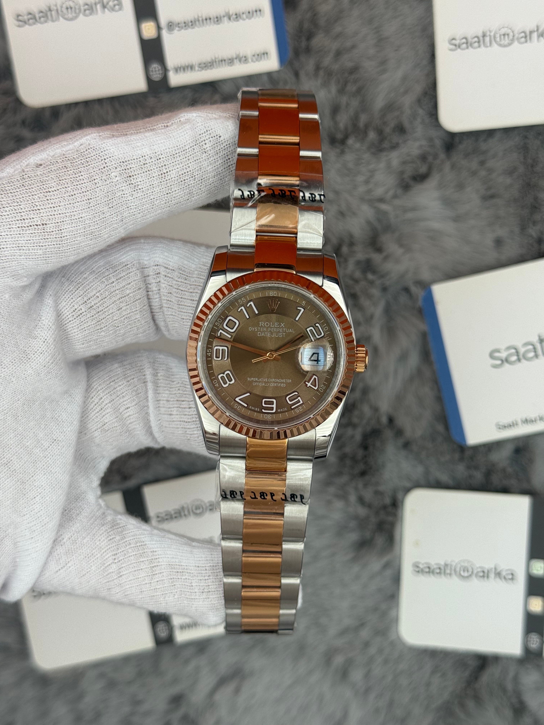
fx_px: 1006
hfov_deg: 30.3
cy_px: 362
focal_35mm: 48
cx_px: 272
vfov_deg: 39.7
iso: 64
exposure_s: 1/855
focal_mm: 6.76
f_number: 1.78
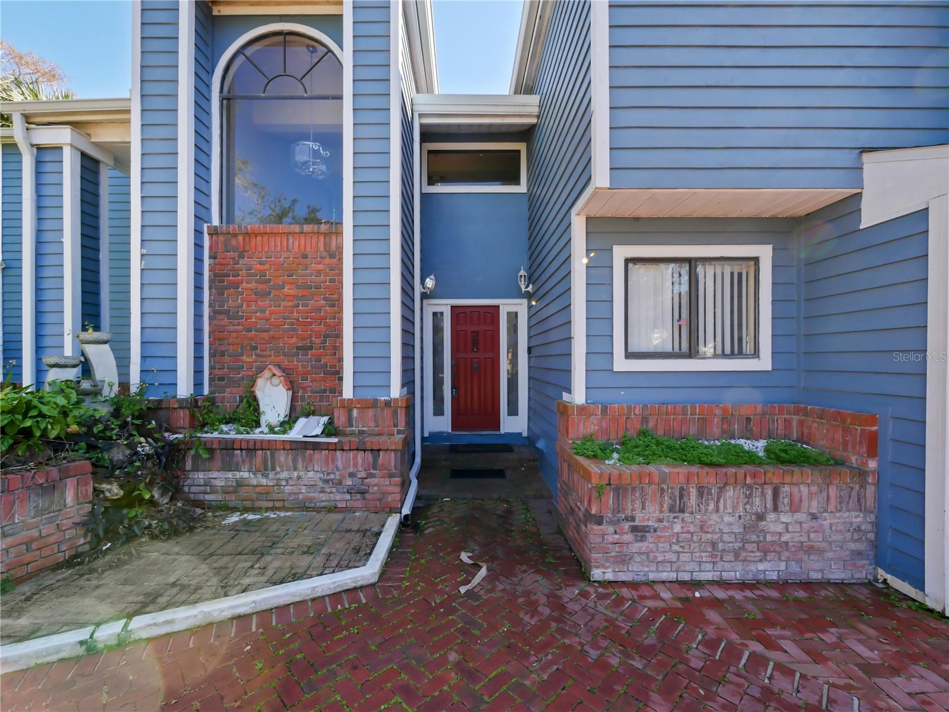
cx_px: 474
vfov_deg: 85.7
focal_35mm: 14
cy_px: 356
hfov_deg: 102.1
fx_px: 384
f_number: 5.6
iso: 200
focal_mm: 7
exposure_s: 1/200
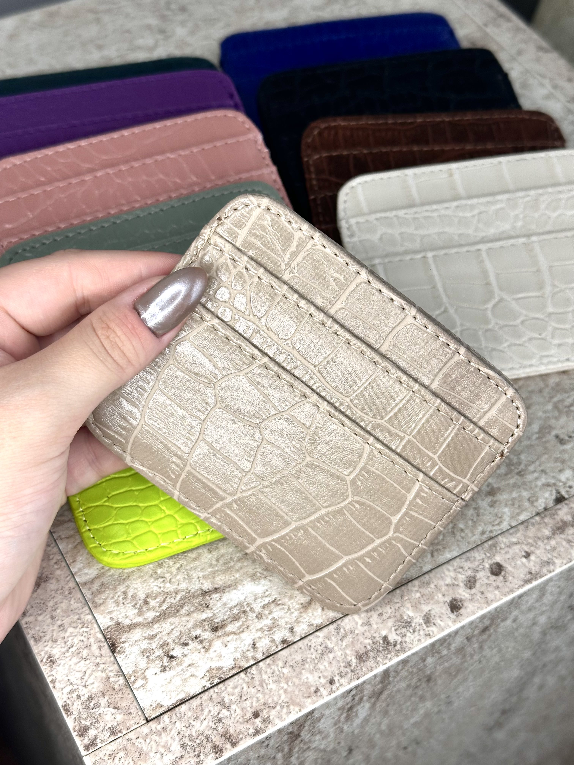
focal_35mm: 48
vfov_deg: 39.7
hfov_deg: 30.3
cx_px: 287
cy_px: 382
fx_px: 1061
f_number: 1.78
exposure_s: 1/100
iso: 100
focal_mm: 6.86
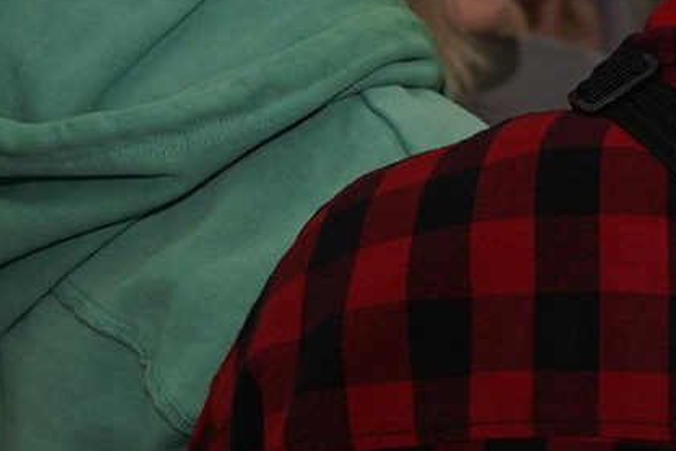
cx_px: 1112
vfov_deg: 4.9
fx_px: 5228
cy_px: 149
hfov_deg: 7.2
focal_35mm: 278
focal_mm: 45.4
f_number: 3.5
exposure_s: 1/125
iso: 250
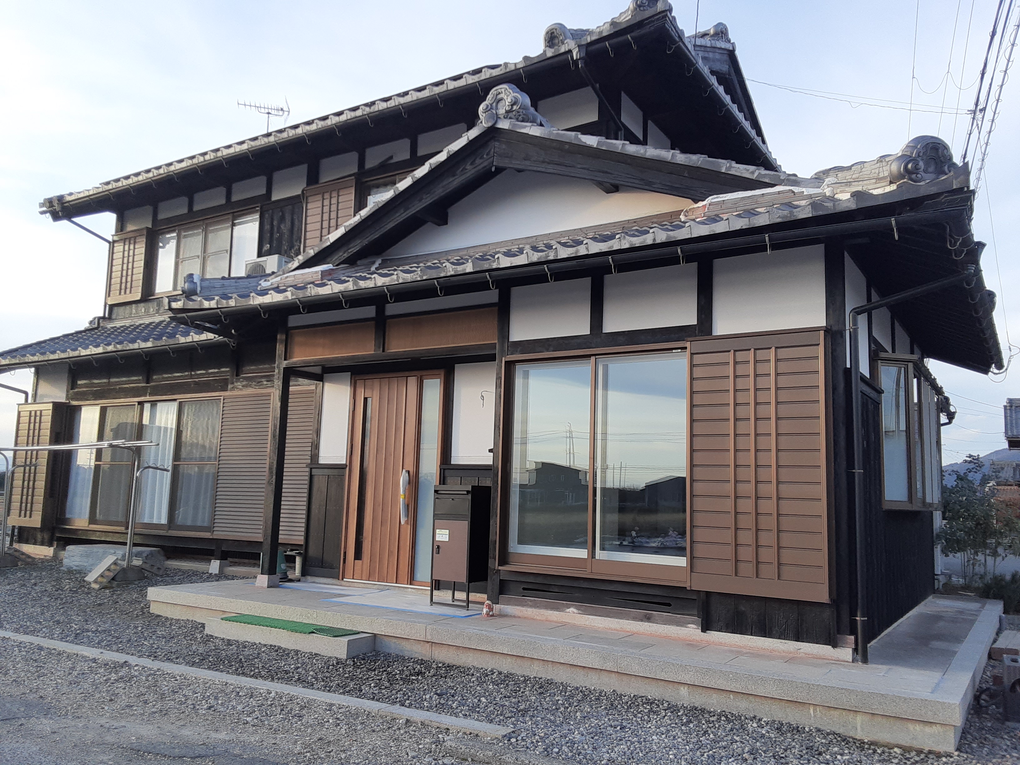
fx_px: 796
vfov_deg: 51.4
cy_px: 382
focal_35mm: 27
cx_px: 510
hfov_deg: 65.3
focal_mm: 2.91
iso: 40
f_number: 1.9
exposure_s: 1/457
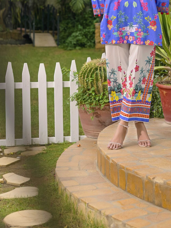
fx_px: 606
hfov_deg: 16.0
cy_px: 36
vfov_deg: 21.0
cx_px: 122
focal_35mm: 92
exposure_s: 1/640
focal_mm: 50
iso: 100
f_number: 2.8
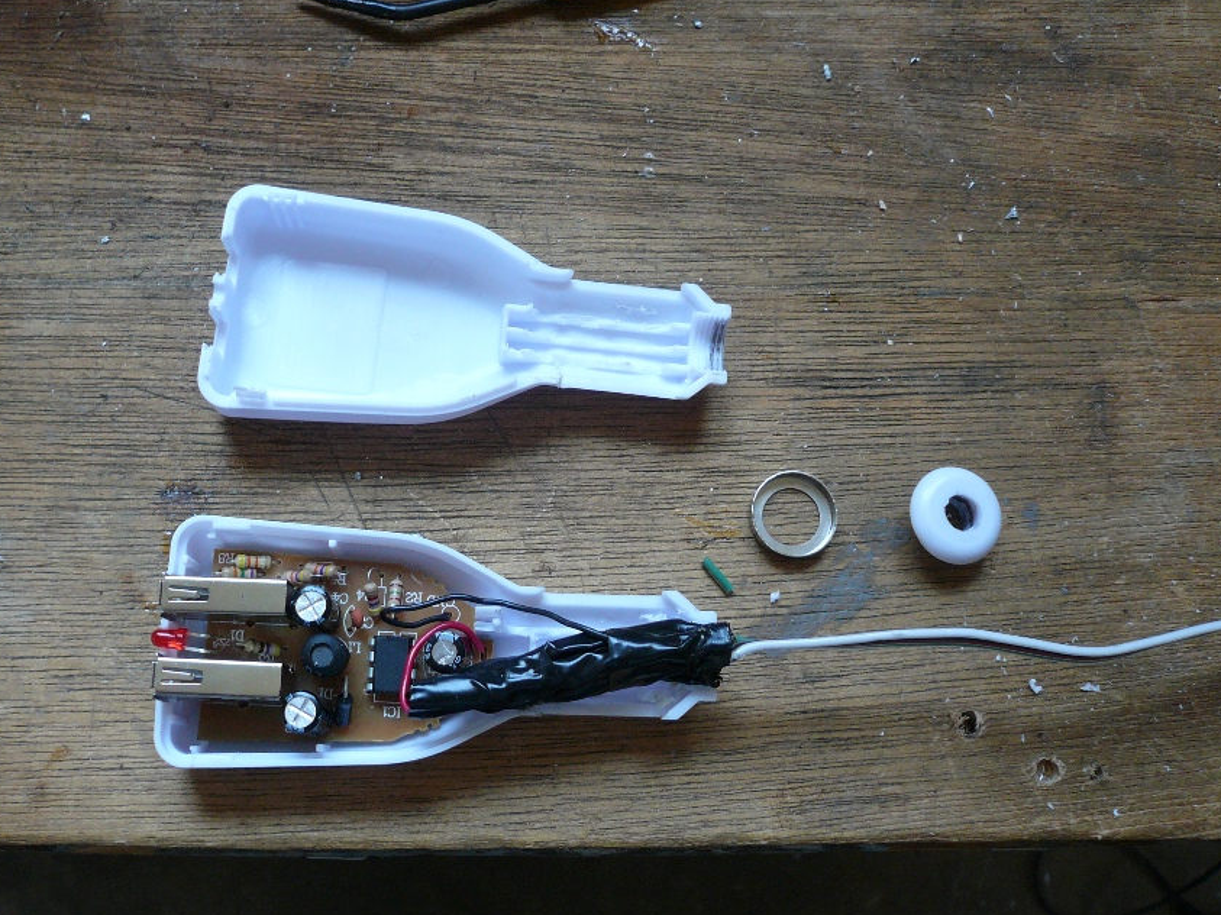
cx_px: 523
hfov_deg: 53.8
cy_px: 471
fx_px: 1199
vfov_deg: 41.8
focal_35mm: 34
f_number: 2.8
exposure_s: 1/80
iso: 100
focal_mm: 4.6
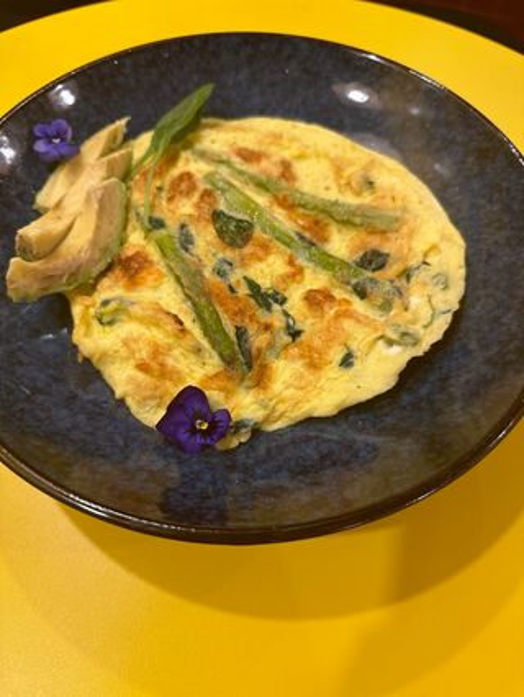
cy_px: 348
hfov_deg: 56.9
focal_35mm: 24
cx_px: 262
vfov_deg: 71.6
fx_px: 484
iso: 200
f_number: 1.78
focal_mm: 6.86
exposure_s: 1/50
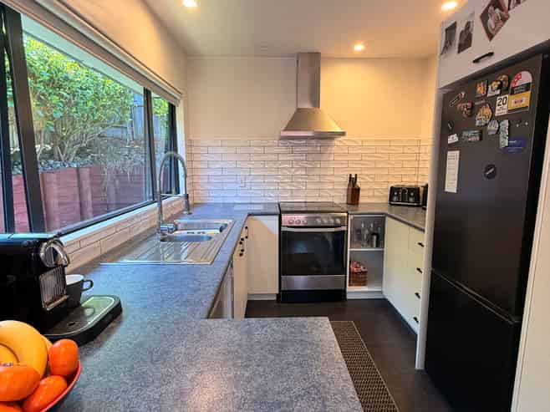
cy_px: 206
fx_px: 222
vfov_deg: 85.6
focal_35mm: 14
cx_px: 275
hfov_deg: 102.1
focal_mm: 2.22
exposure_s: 1/100
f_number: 2.2
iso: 125
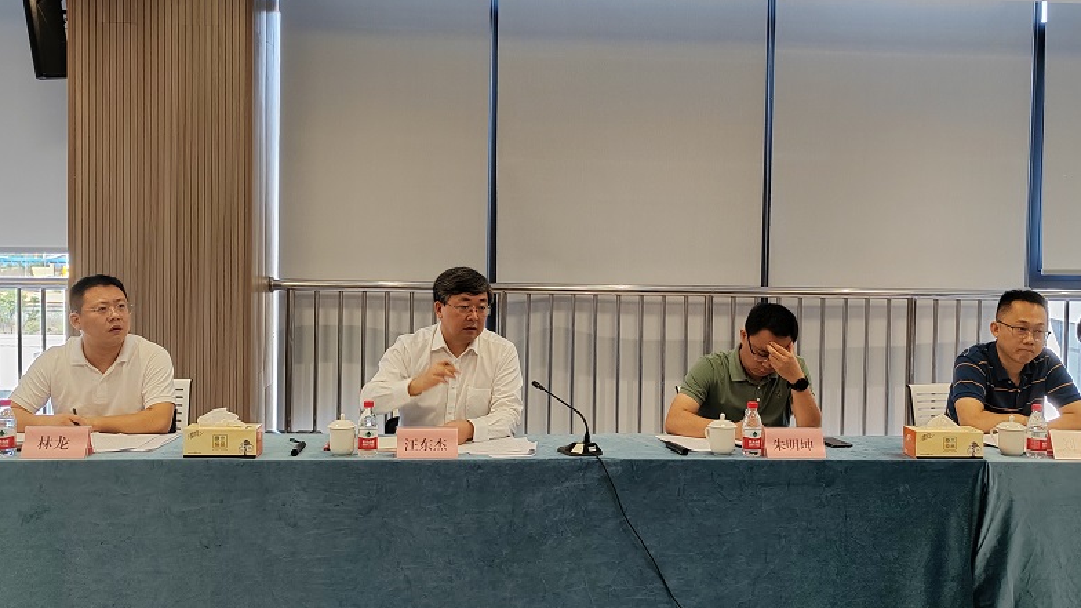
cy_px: 265
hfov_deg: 50.5
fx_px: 1147
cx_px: 543
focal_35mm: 40
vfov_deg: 29.7
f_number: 1.8
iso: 640
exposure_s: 1/100
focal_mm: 6.14
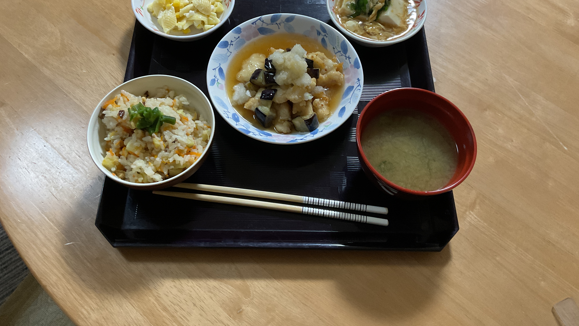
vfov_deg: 36.4
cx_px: 286
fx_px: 491
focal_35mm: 32
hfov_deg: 61.0
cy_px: 114
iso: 200
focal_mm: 3
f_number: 1.8
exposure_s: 1/50
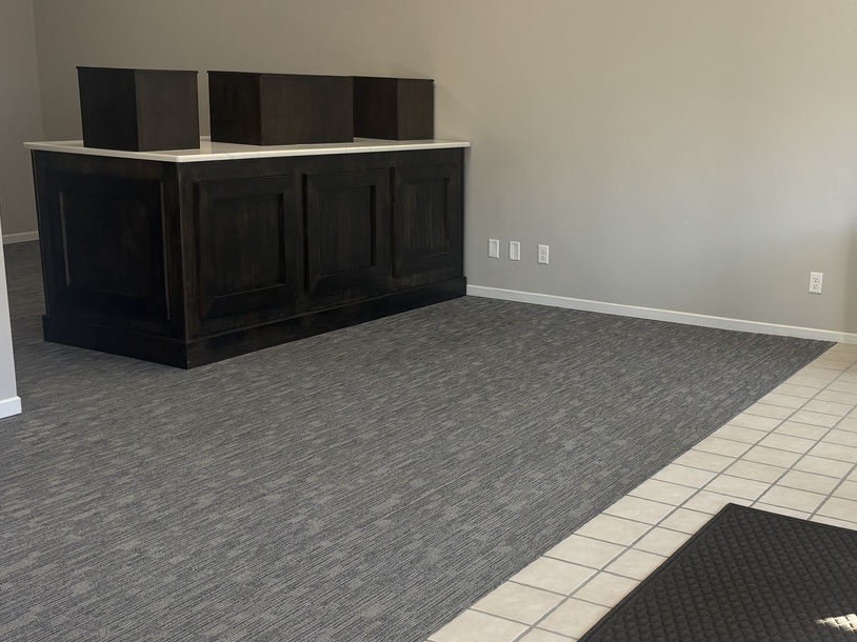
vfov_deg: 31.5
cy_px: 349
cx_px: 571
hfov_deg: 40.7
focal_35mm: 46
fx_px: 1139
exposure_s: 1/121
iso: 64
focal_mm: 5.96
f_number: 1.6
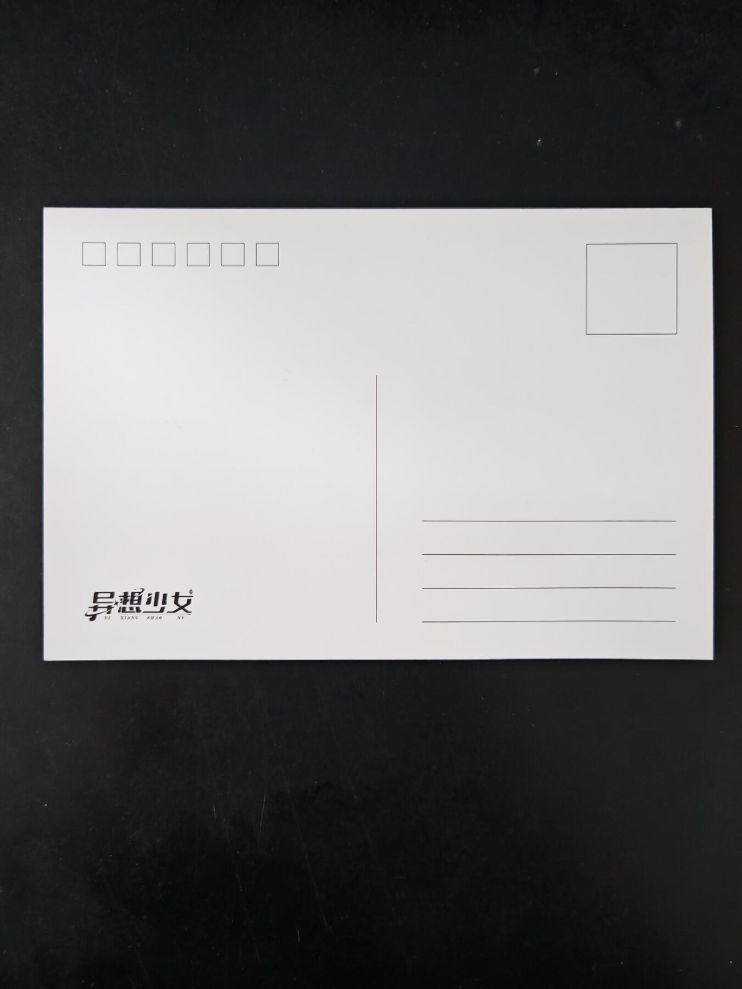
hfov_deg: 56.8
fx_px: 686
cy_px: 494
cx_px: 371
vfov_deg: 71.6
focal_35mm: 24
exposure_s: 1/25
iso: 800
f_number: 1.9
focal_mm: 6.67
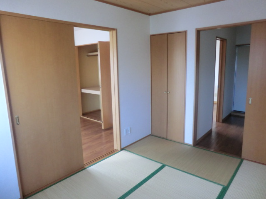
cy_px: 100
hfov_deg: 71.6
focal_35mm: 24
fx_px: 184
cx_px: 133
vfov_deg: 56.8
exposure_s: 1/60
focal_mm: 4.3
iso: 250
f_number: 3.2
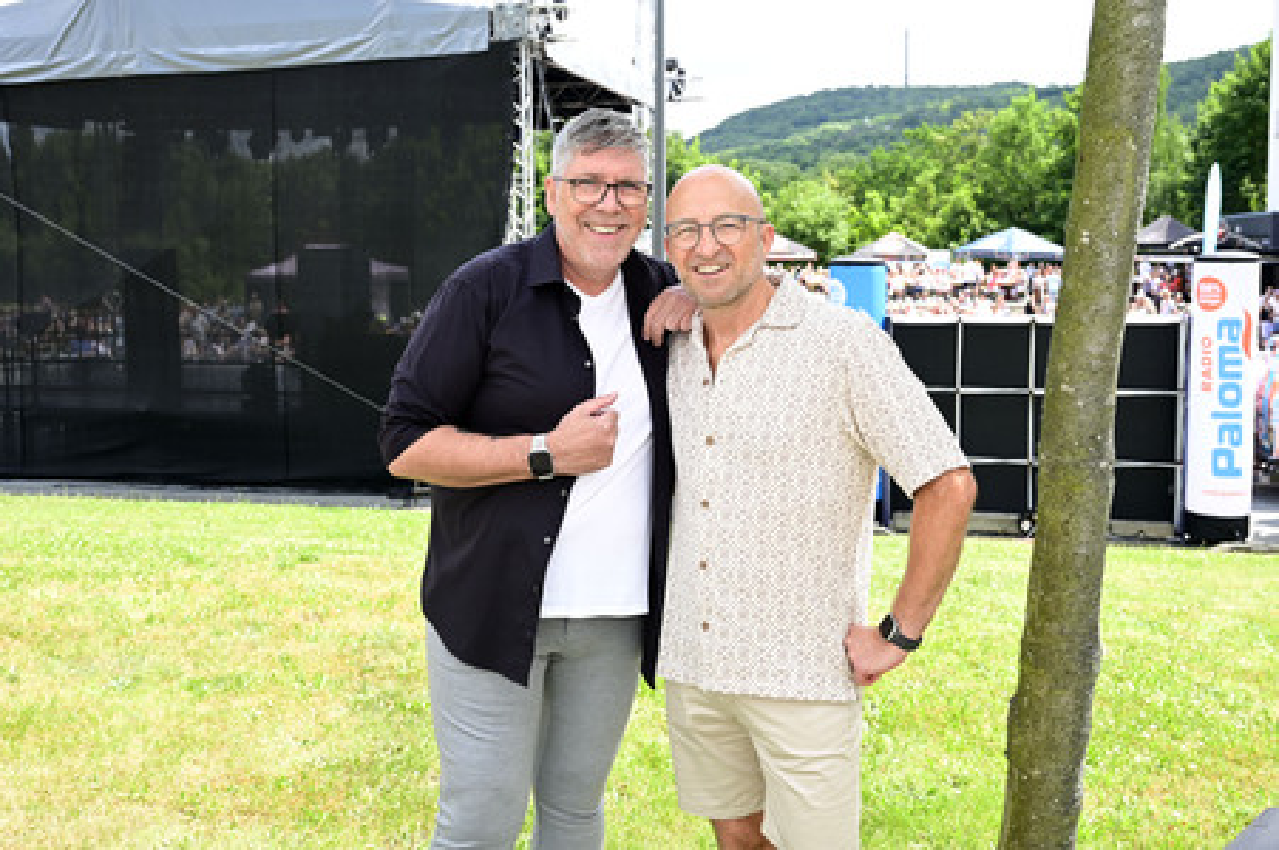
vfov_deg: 42.9
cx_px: 640
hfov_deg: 61.1
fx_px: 1083
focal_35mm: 30
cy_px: 425
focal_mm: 30.5
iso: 125
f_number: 5
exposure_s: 1/200
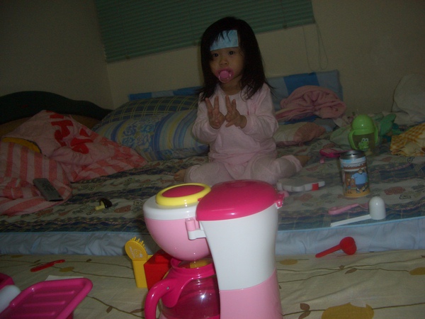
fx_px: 430
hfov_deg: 52.6
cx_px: 212
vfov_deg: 40.7
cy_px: 160
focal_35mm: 35
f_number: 2.6
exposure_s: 1/60
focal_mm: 5.8
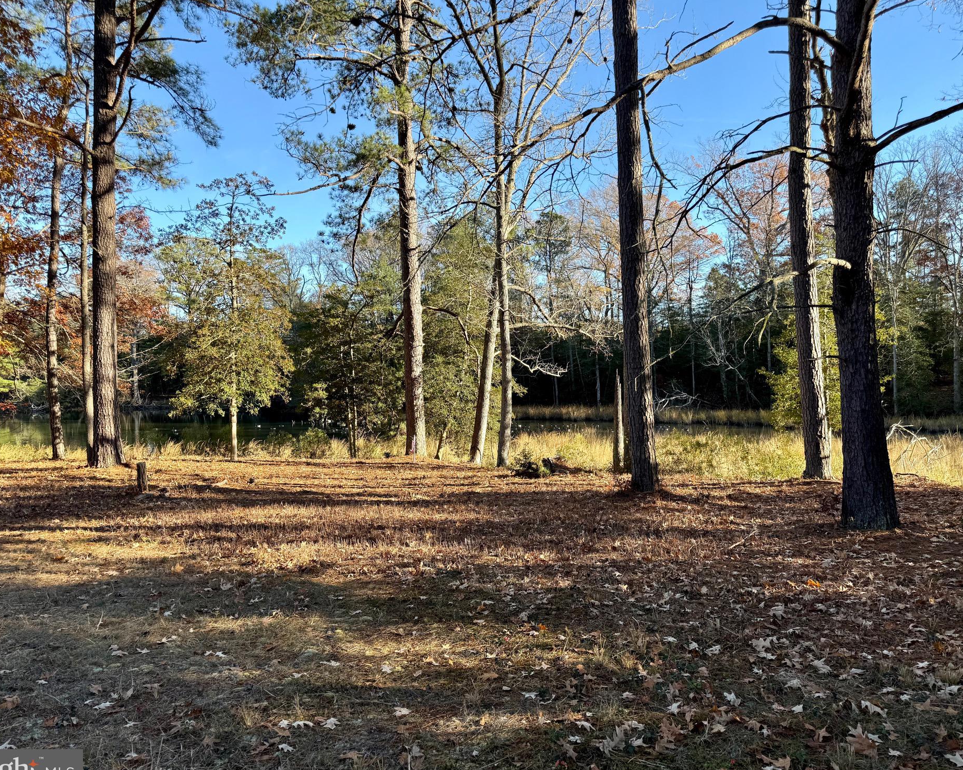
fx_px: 741
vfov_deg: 54.9
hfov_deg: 66.0
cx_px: 487
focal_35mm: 26
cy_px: 391
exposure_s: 1/1230
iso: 80
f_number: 1.78
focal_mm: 6.76
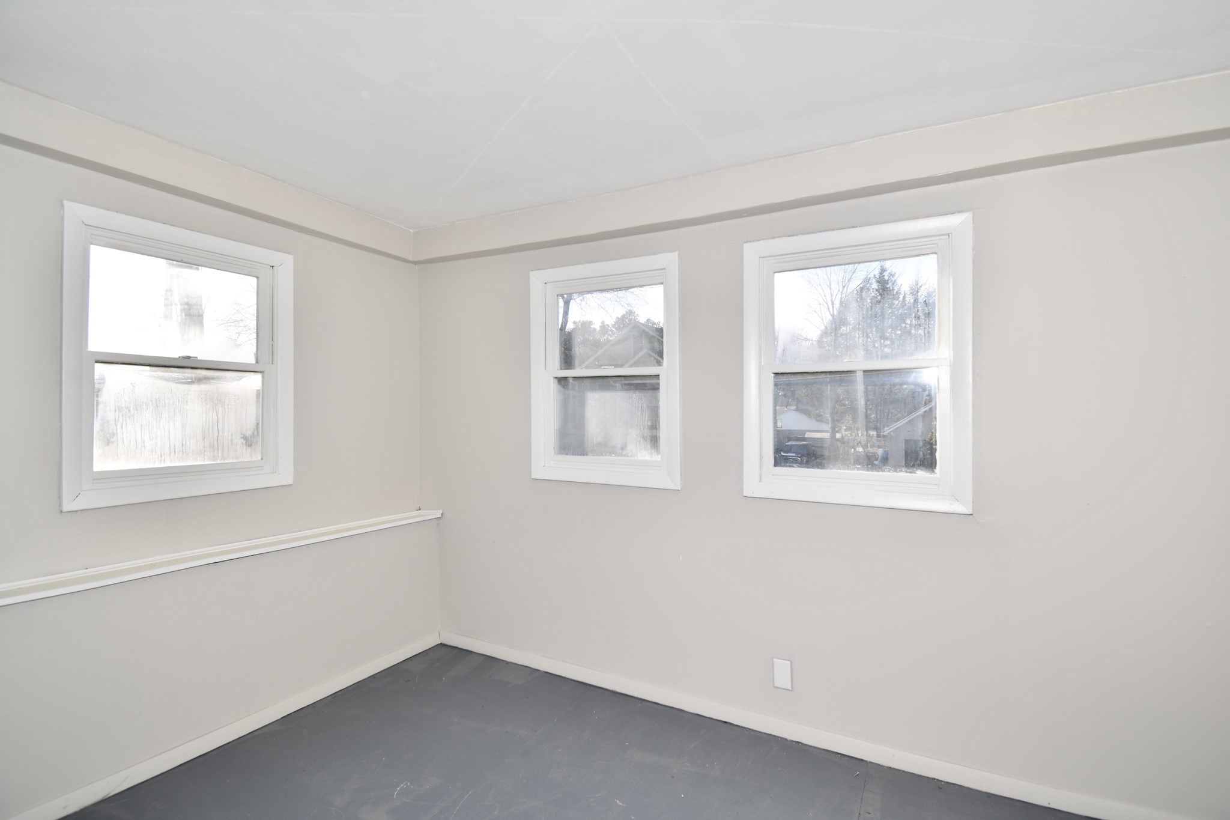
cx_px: 615
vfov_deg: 77.3
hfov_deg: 100.4
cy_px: 410
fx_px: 512
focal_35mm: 15
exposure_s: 1/125
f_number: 5.6
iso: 100
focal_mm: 10
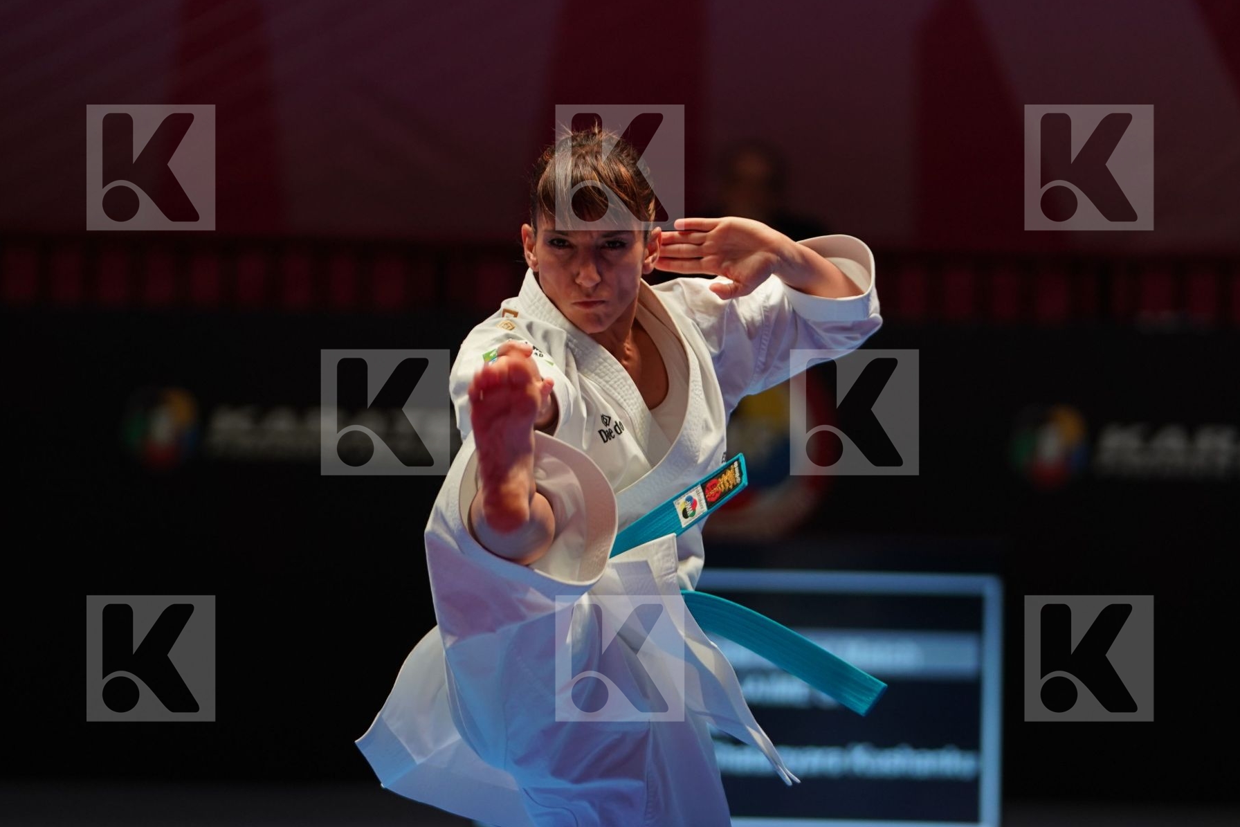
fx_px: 7612
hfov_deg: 9.3
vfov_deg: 6.2
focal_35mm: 221
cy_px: 412
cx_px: 620
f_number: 2.8
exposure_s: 1/500
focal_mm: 147
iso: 800
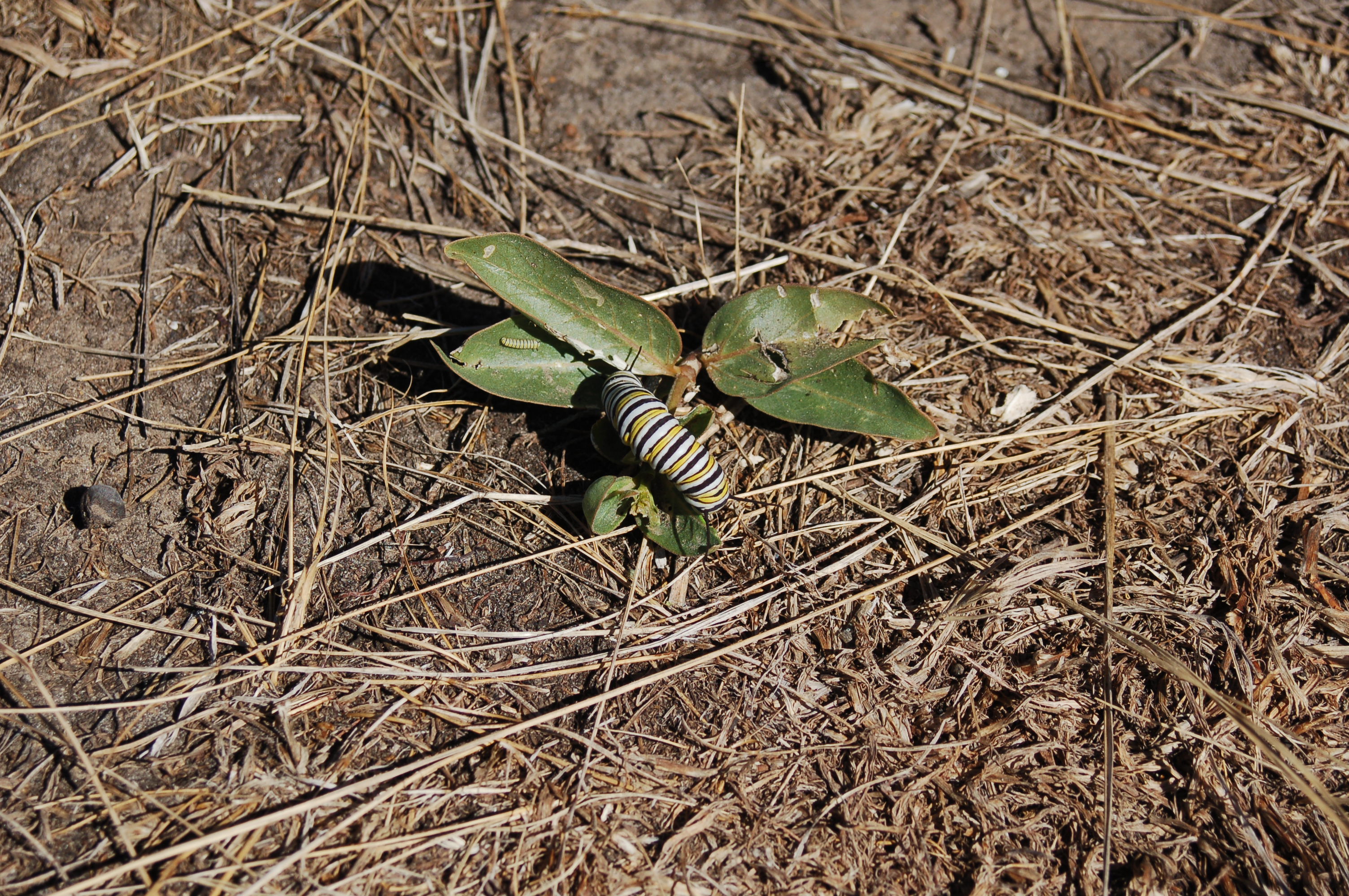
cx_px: 674
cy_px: 448
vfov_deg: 11.4
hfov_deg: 17.1
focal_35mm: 120
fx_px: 4493
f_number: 7.1
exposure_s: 1/800
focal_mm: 80
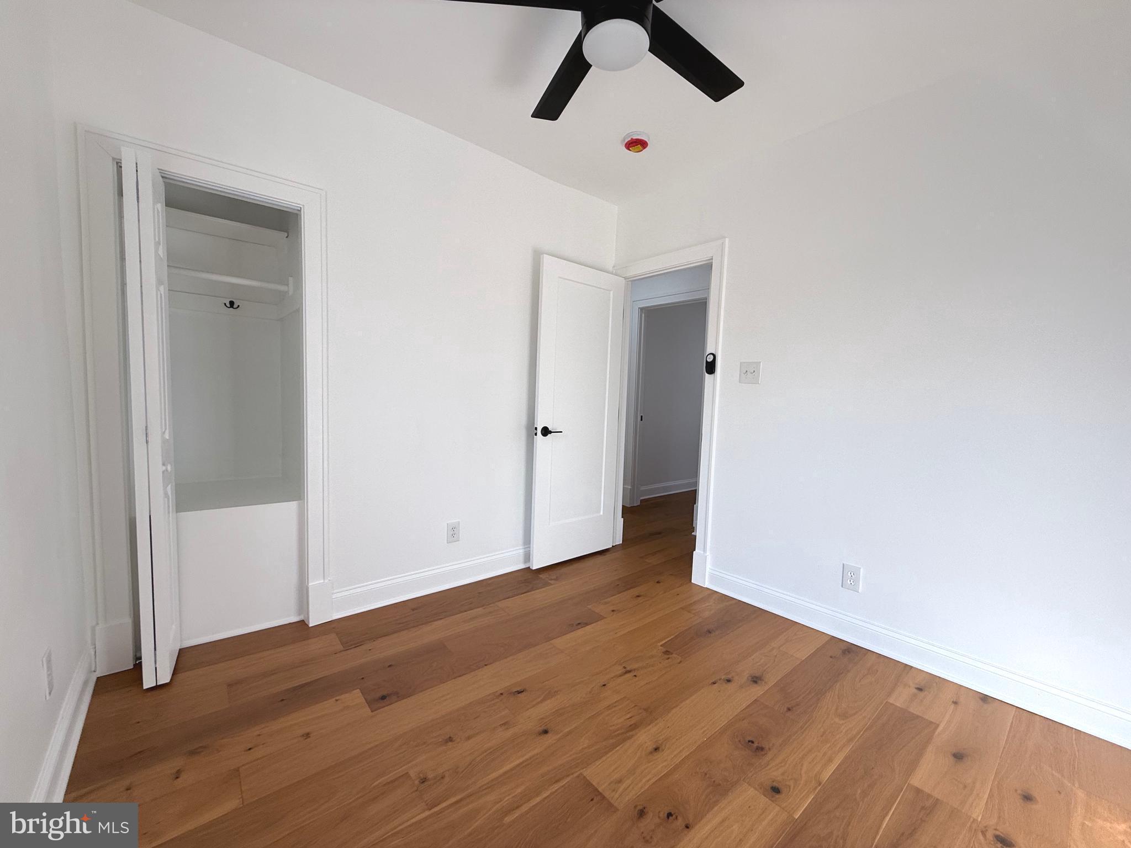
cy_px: 424
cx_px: 566
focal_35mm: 14
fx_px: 457
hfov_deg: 102.1
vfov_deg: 85.7
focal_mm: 2.22
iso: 50
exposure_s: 1/201
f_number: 2.2
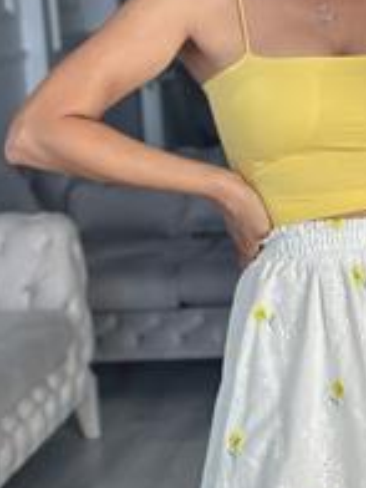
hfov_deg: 11.9
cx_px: 339
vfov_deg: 15.9
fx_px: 1748
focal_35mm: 124
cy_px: 232
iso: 80
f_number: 1.78
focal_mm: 6.86
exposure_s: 1/227
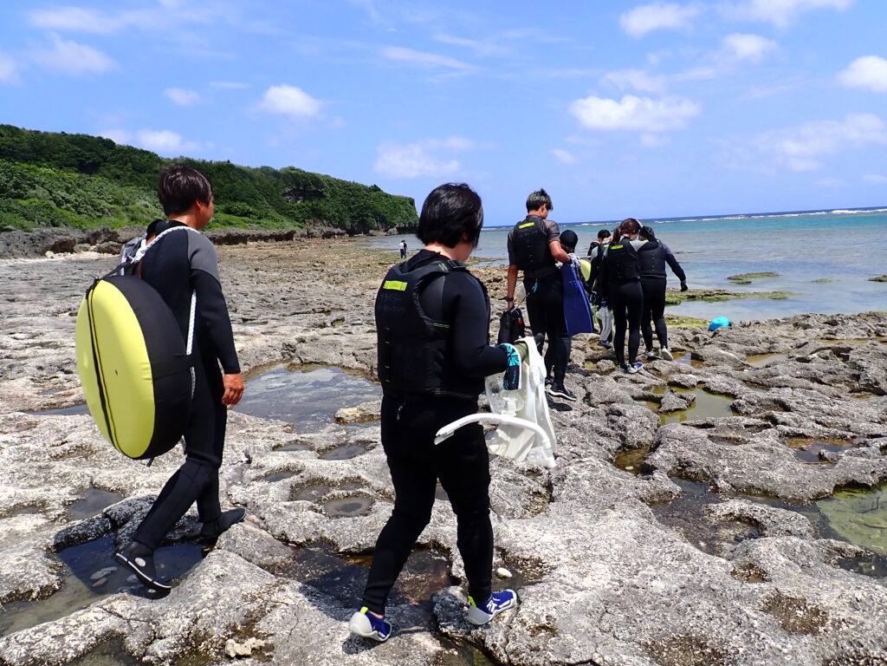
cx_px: 444
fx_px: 641
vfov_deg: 54.9
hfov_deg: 69.4
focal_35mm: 25
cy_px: 333
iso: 100
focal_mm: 4.5
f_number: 8
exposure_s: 1/250
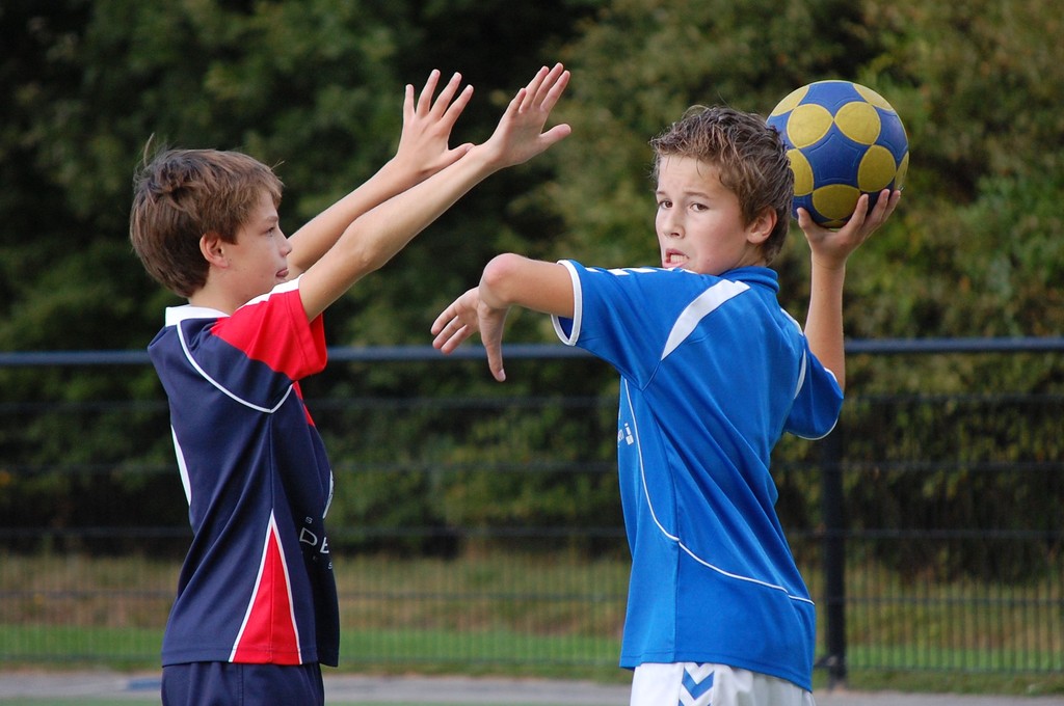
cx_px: 532
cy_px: 353
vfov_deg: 4.6
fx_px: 8855
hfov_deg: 6.9
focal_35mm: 300
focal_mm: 200
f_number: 5.6
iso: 720
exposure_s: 1/500
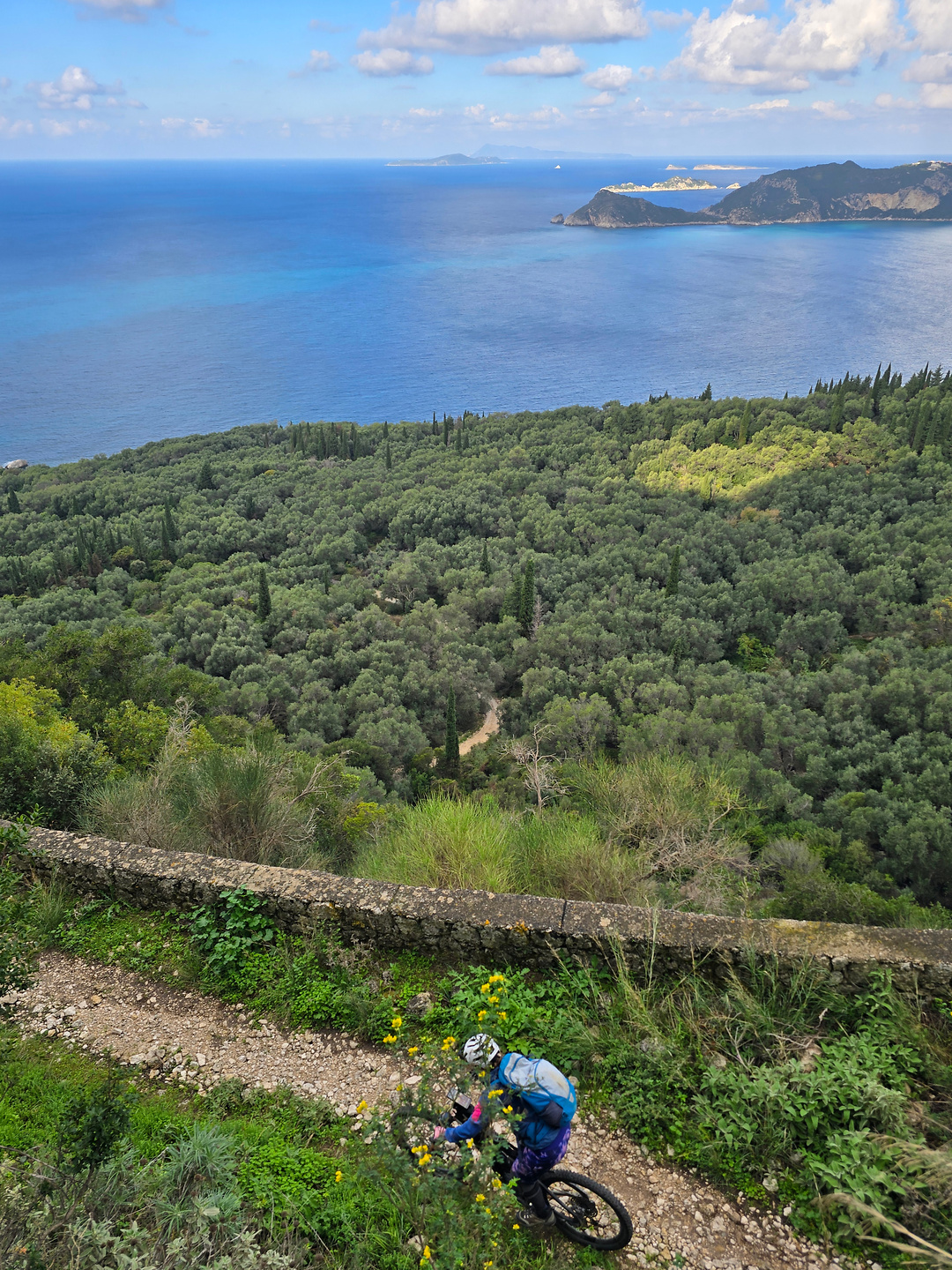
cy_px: 635
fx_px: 843
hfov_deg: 58.9
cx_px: 476
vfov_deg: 73.9
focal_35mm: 23
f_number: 1.7
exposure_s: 1/453
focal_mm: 6.3
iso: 12
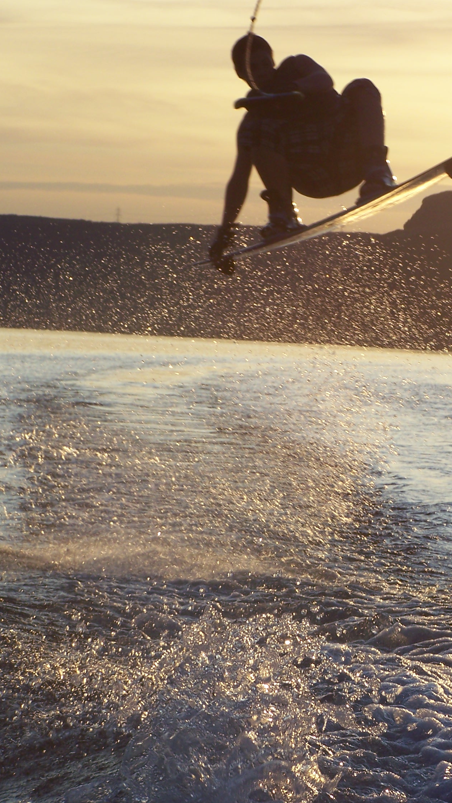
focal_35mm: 192
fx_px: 4091
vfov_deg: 11.2
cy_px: 391
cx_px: 489
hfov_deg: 6.3
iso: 64
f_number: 4.5
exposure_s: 1/400
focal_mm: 21.2
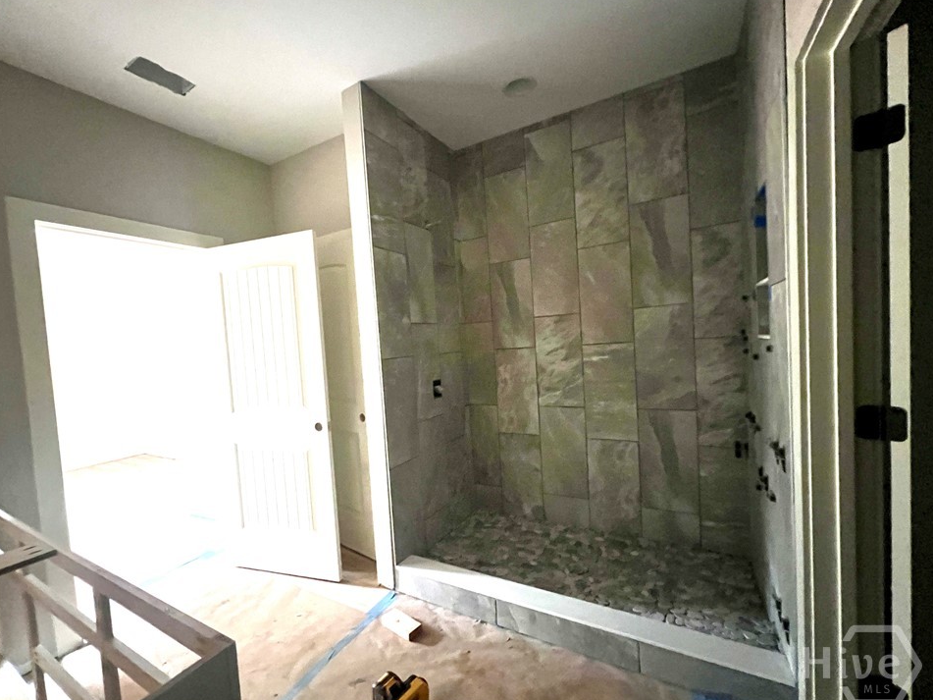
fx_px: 377
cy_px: 364
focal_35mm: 14
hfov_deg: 101.9
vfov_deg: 85.6
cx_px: 435
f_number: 1.8
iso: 1250
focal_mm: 1.57
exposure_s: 1/35
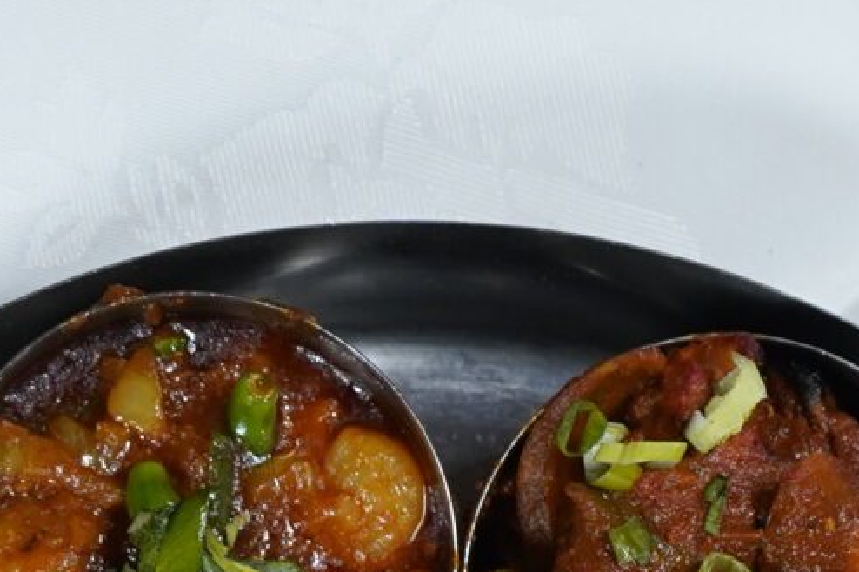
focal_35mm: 228
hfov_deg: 9.0
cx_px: 85
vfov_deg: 5.8
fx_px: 5438
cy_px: 1388
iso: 800
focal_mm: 44
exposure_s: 1/125
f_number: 4.5
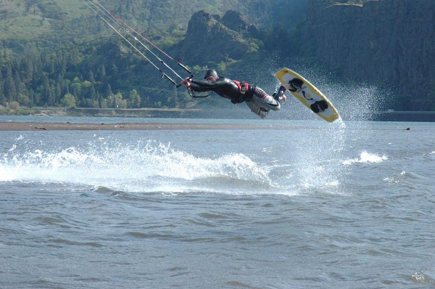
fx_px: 1267
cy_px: 144
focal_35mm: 105
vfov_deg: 13.0
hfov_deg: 19.5
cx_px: 218
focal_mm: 70
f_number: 10
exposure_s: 1/250
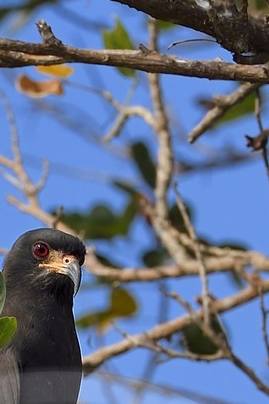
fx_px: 8895
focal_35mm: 793
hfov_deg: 1.7
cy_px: 683
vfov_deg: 2.6
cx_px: 59
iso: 200
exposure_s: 1/400
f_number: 9
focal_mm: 200
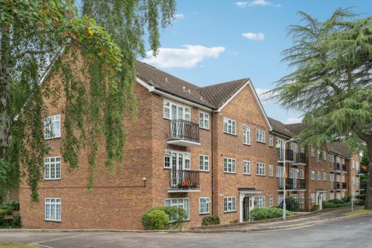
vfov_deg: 41.1
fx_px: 331
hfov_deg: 58.7
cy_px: 126
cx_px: 187
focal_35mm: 32
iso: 640
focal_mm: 31
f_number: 6.3
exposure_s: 1/320
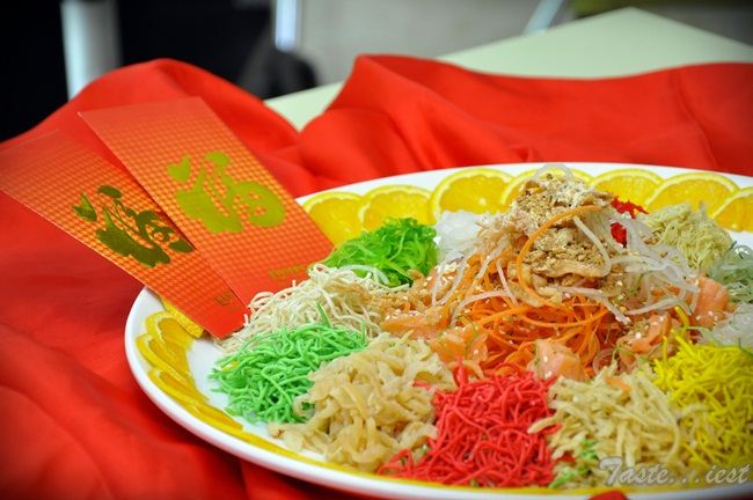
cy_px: 250
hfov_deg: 13.1
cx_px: 376
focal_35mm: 158
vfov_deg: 8.7
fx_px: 3291
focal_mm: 105
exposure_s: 1/80
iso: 800
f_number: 5.6
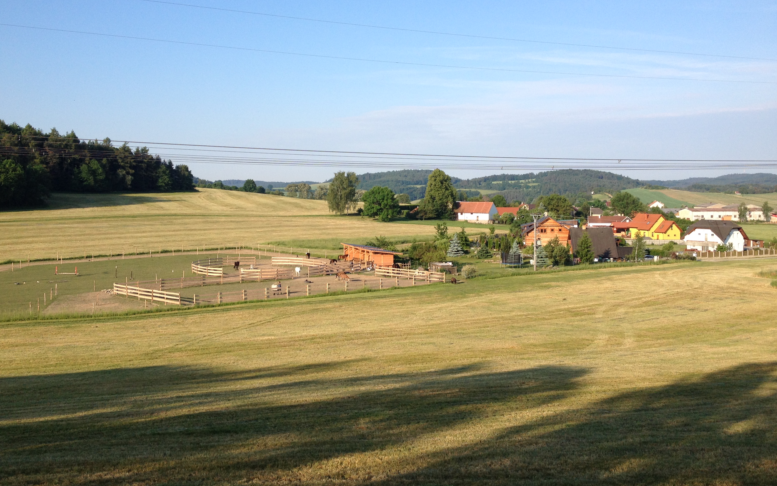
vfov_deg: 33.5
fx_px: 805
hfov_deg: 51.5
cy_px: 214
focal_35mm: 38
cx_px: 383
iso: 50
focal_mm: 4.28
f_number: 2.4
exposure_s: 1/1042
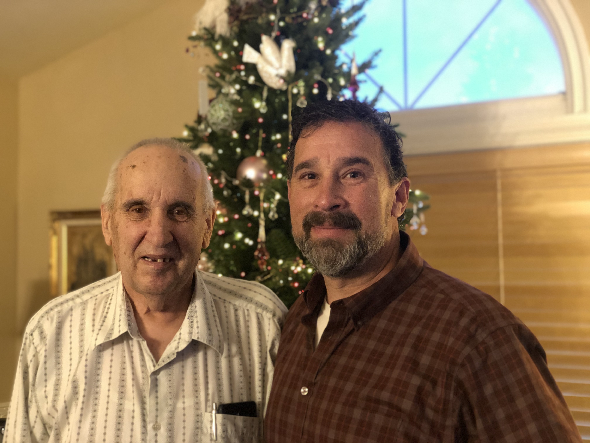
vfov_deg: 28.0
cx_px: 295
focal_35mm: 52
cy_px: 222
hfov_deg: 36.8
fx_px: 886
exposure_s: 1/8
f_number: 2.4
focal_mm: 6
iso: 250
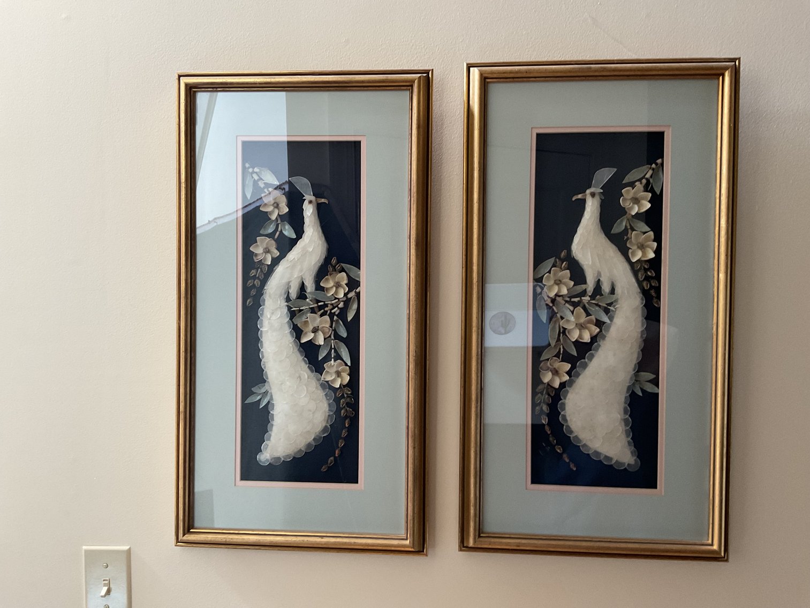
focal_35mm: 29
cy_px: 304
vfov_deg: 48.2
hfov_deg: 61.7
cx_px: 405
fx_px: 679
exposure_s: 1/40
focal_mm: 3
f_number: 1.8
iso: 200
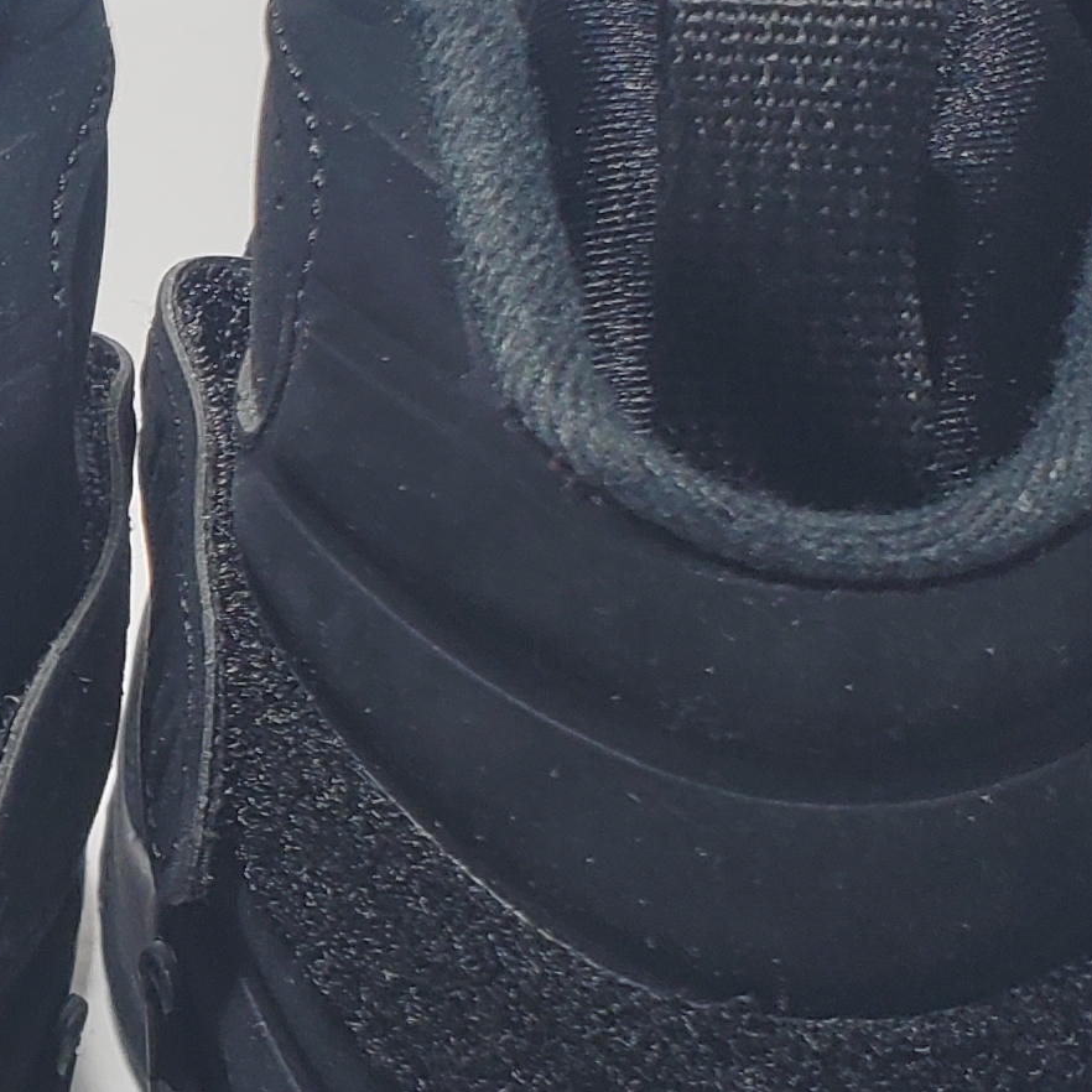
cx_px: 20
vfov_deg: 16.5
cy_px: 738
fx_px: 3747
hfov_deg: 16.3
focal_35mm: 105
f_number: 2.4
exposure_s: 1/167
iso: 50
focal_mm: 4.3
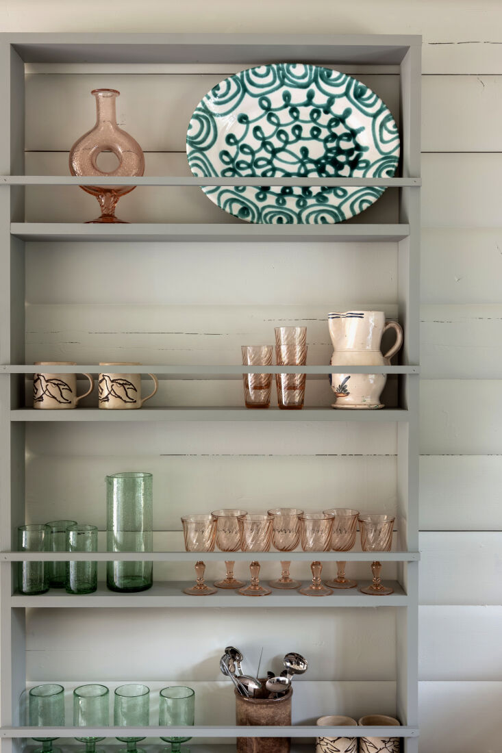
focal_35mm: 41
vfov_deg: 47.4
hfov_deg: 32.6
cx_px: 251
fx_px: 858
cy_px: 376
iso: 400
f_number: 8
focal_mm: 41
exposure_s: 1/6
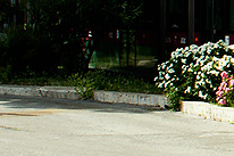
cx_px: 536
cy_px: -6
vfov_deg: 6.1
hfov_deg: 8.5
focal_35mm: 224
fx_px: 1455
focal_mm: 30
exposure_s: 1/500
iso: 200
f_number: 6.3
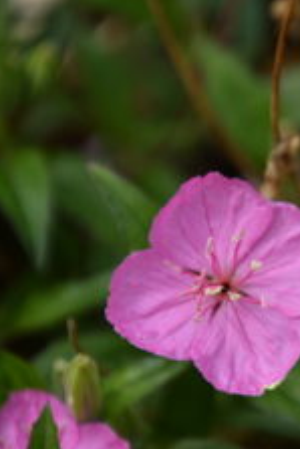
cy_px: 218
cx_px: 385
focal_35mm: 807
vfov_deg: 2.6
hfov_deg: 1.7
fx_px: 10071
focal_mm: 300
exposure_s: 1/320
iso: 100
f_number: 6.3
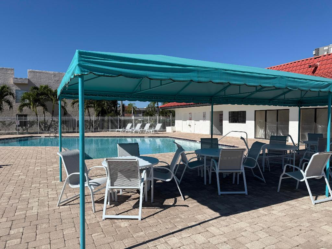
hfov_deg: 71.6
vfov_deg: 56.8
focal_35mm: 24
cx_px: 166
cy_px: 124
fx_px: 230
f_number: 1.78
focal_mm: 6.76
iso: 80
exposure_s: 1/8130
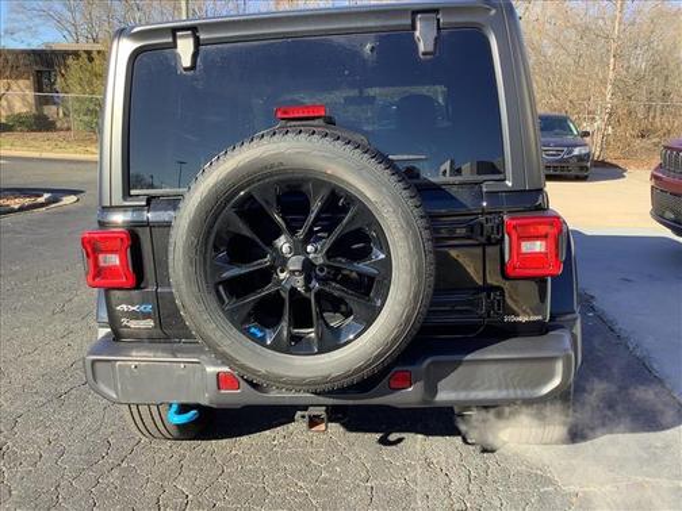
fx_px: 611
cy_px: 256
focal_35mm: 31
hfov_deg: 58.4
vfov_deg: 45.4
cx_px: 341
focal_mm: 3.3
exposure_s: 1/213
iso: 25
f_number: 2.4
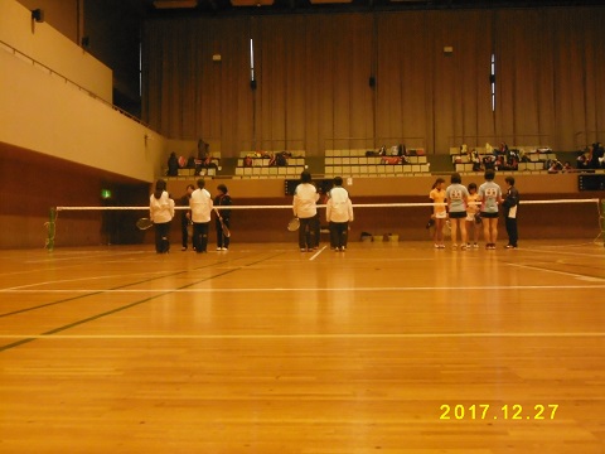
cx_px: 302
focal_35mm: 43
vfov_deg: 33.6
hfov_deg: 43.9
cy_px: 227
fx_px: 752
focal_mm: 7.7
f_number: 3.8
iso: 1600
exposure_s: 1/125
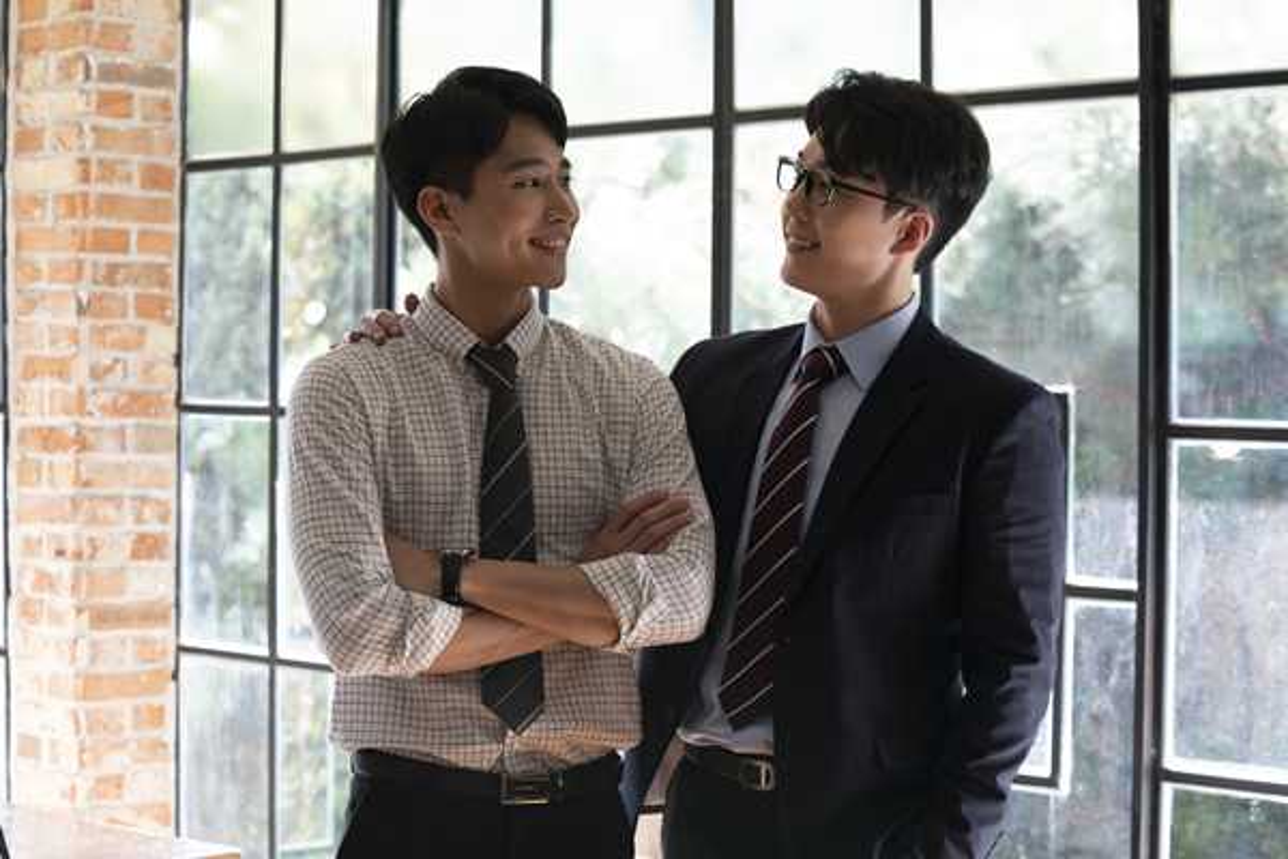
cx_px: 644
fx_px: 2504
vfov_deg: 19.5
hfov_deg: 28.8
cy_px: 430
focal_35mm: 70
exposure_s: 1/125
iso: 800
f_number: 4
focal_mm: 70
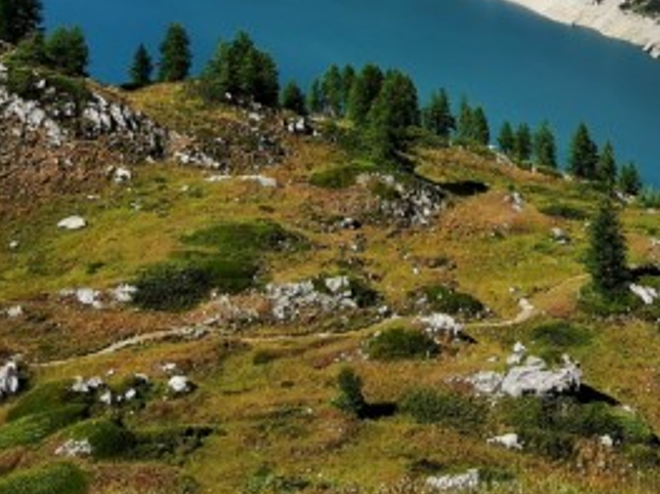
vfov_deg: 18.7
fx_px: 1334
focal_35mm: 70
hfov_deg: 26.3
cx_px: 660
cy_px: -228
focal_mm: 2.26
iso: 50
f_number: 2.2
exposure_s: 1/1764
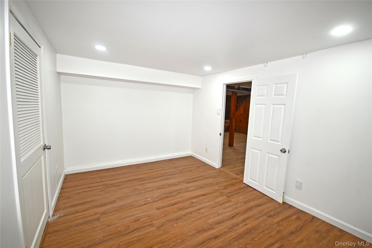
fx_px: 155
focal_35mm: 15
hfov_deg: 100.4
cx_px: 186
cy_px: 124
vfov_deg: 77.3
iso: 220
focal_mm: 10
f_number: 4
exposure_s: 1/60
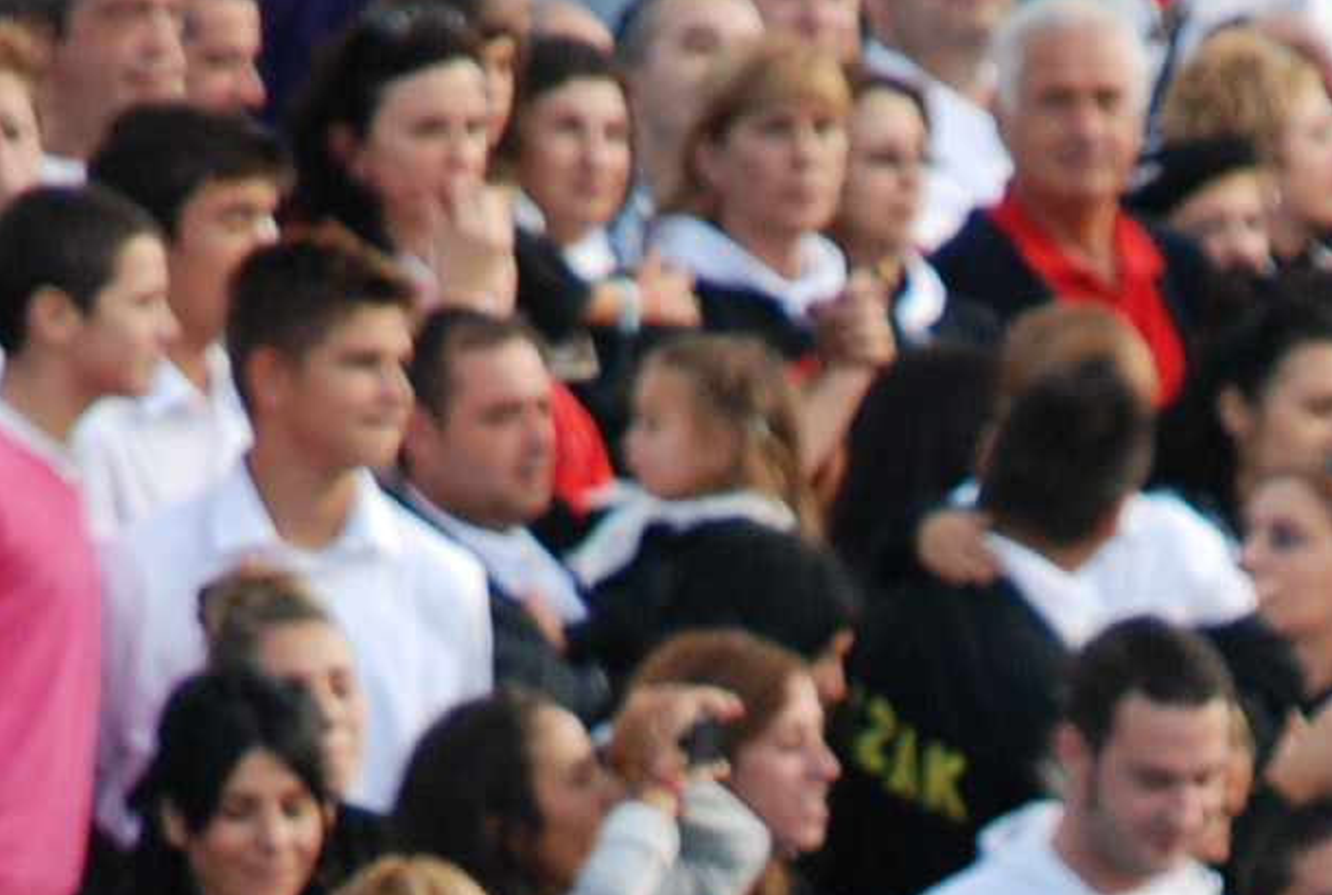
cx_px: 1238
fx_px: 35686
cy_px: 1893
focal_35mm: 962
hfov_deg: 2.1
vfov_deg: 1.4
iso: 400
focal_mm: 135
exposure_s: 1/80
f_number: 5.6
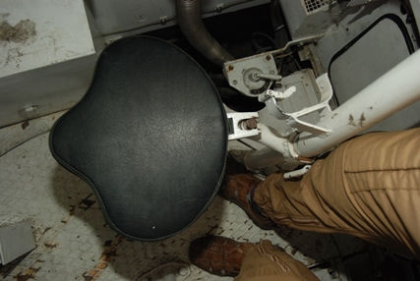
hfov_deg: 61.9
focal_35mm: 30
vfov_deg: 43.7
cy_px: 140
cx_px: 210
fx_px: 350
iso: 400
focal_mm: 20
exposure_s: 1/60
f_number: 3.8
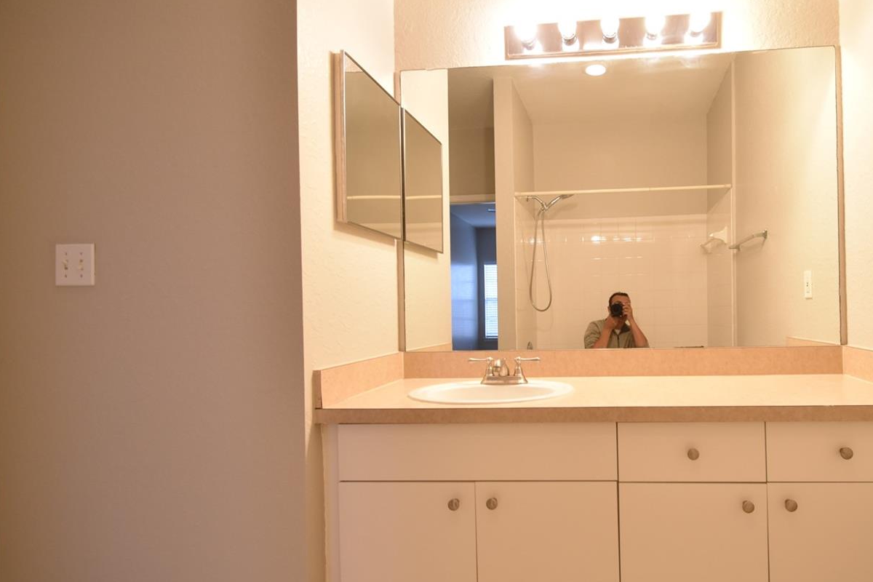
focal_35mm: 20
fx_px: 485
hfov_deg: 81.3
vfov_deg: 61.9
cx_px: 579
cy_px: 303
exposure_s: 1/45
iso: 800
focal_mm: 10
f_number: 3.5
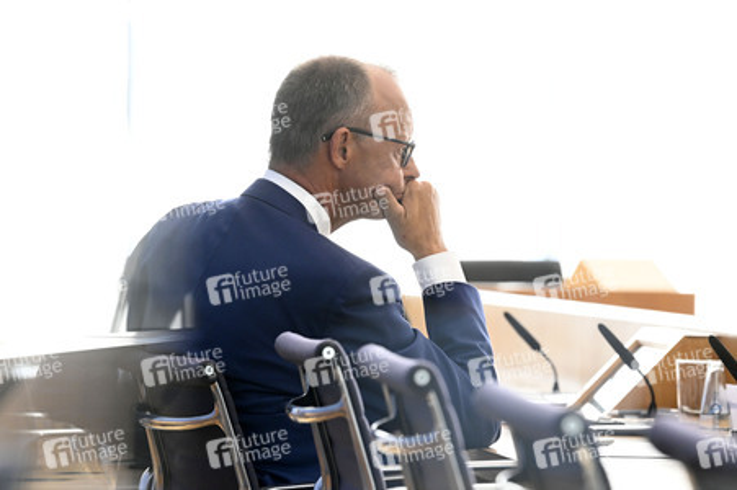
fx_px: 4091
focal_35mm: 200
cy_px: 245
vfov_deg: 6.9
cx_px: 368
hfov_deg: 10.3
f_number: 6.3
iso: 3200
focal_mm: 200
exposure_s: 1/640
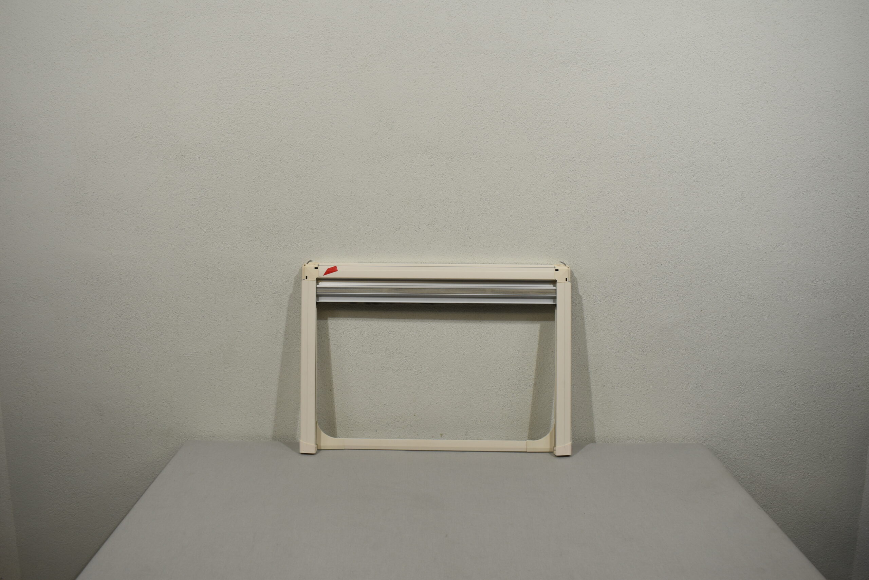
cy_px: 290
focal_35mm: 33
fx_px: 797
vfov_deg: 40.0
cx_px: 434
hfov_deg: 57.2
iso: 280
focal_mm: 22
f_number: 5.6
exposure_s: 1/125
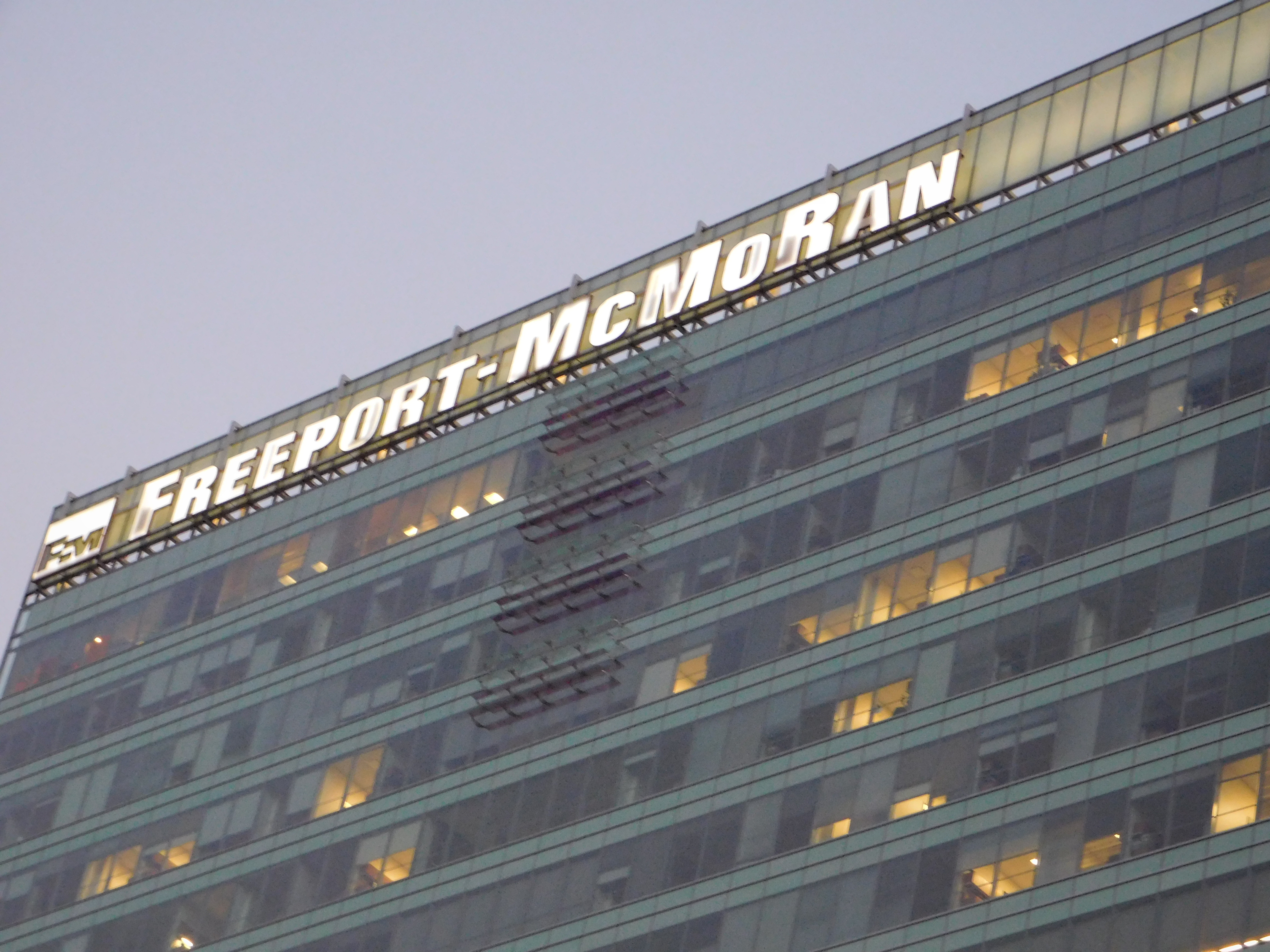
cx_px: 635
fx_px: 4219
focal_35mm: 115
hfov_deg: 17.1
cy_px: 476
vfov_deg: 12.9
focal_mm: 20.3
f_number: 4.8
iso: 800
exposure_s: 1/25
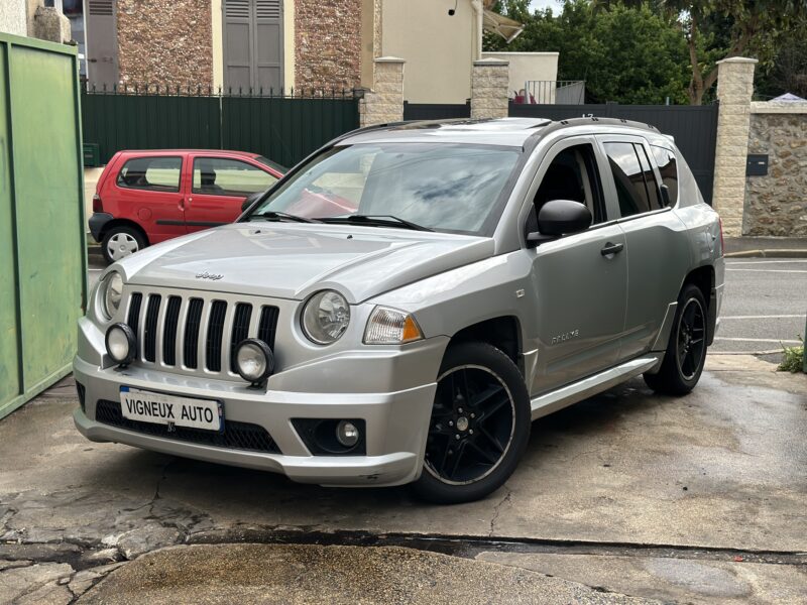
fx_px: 1119
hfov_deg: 39.7
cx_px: 404
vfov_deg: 30.3
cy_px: 302
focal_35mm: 48
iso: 64
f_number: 1.78
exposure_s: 1/1030
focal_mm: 6.86
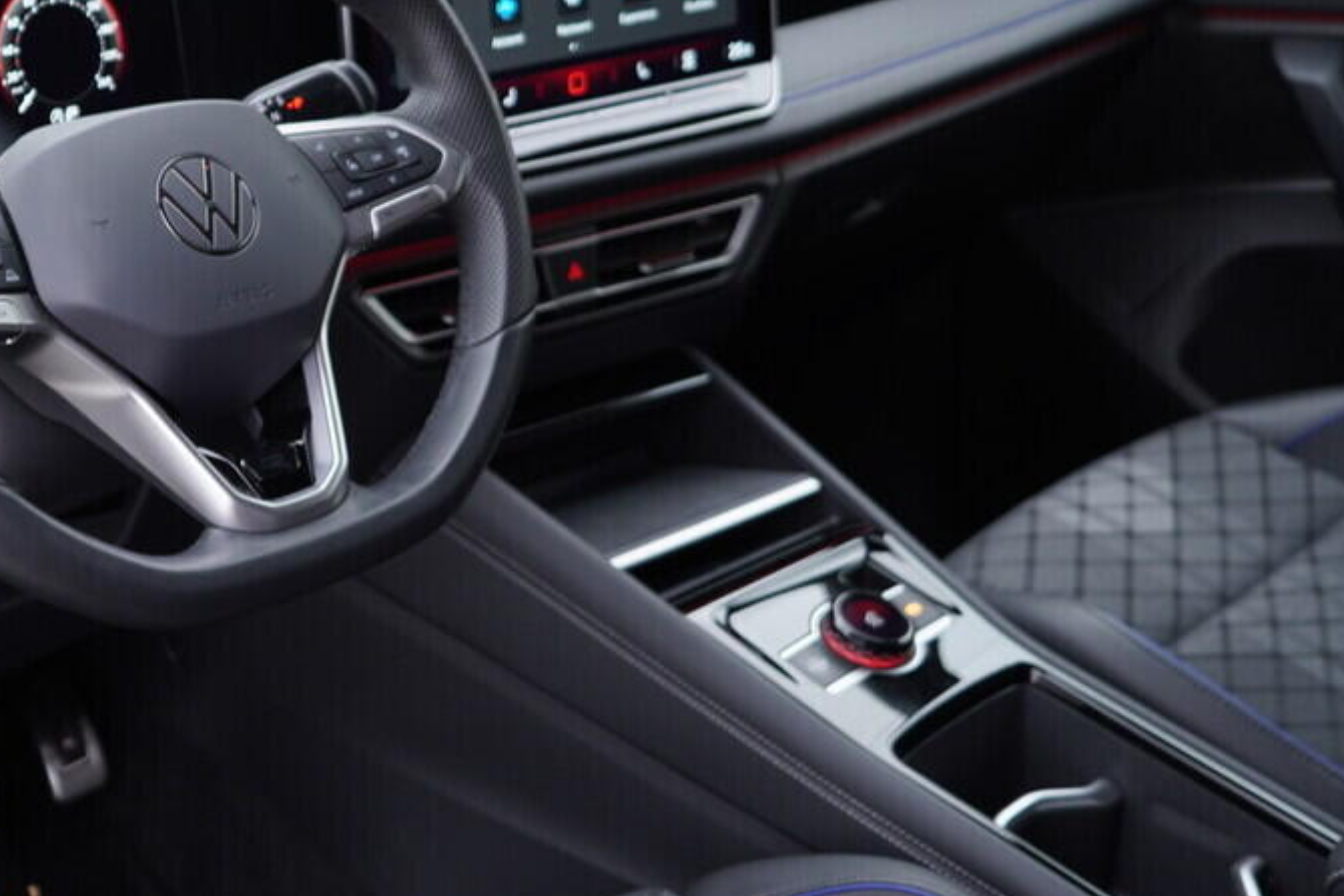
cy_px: 374
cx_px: 327
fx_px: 2054
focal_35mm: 55
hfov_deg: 35.4
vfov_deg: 24.6
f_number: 2.8
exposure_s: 1/40
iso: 200
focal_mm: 24
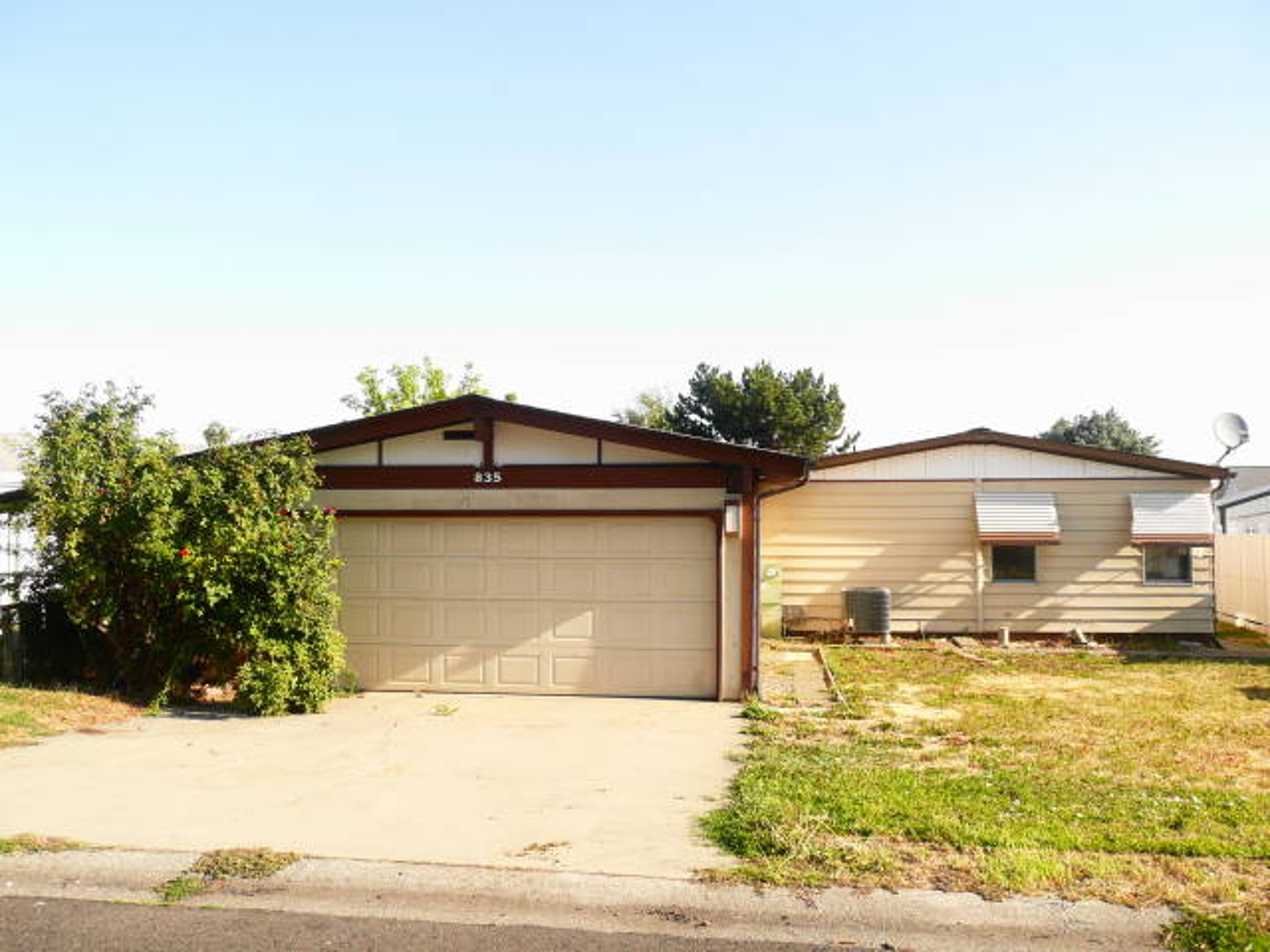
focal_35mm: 30
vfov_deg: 46.8
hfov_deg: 60.0
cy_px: 476
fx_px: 1101
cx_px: 635
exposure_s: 1/320
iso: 100
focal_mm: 4.9
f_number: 3.4
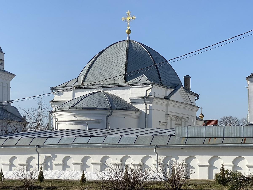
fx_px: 380
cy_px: 95
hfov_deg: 36.8
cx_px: 126
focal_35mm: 52
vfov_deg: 28.0
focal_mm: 6
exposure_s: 1/1653
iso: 20
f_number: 2
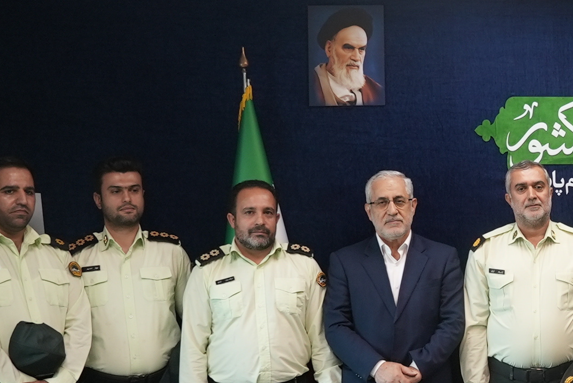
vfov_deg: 16.6
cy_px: 280
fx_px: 1306
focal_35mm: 82
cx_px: 741
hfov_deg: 22.2
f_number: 4
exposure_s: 1/80
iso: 800
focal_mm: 24
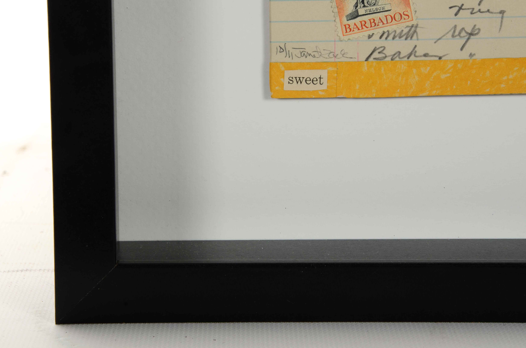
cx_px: 263
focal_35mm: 158
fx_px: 2296
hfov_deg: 13.1
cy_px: 174
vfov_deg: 8.7
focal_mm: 105
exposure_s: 1/160
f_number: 18
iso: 200
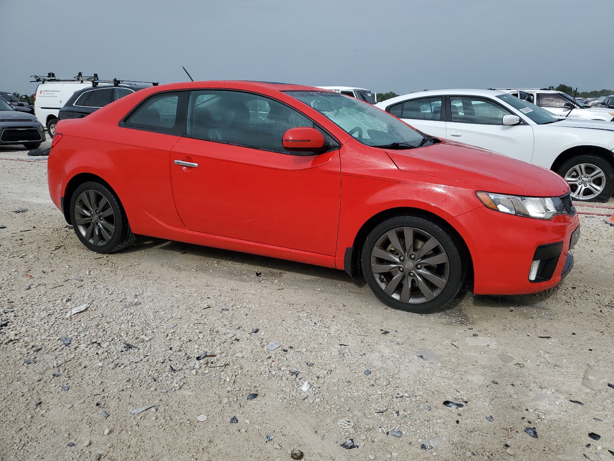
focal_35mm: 26
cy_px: 230
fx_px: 461
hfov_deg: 67.3
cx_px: 307
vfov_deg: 53.1
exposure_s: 1/5000
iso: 50
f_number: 1.5
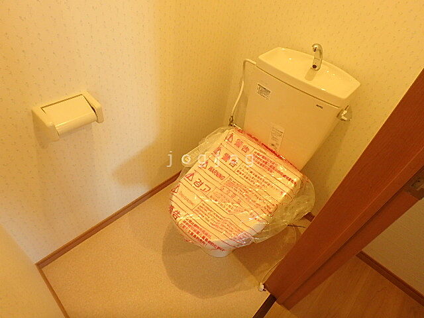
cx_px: 212
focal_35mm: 21
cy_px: 159
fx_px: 257
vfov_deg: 63.4
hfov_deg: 79.0
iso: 400
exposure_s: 1/30
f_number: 3.5
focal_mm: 3.7
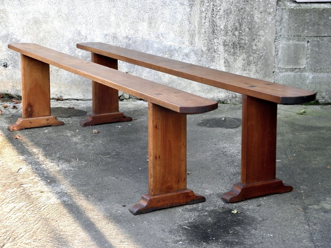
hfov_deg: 28.6
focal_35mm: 68
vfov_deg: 21.6
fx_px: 650
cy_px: 124
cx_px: 166
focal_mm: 12.2
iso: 200
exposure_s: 1/30
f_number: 4.3
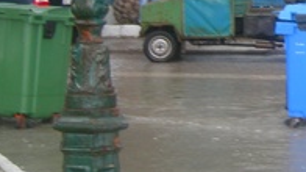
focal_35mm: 127
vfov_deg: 9.5
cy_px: -6
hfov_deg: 16.0
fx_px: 1030
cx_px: 407
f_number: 2.8
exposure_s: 1/56.1
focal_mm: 7.8
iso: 50
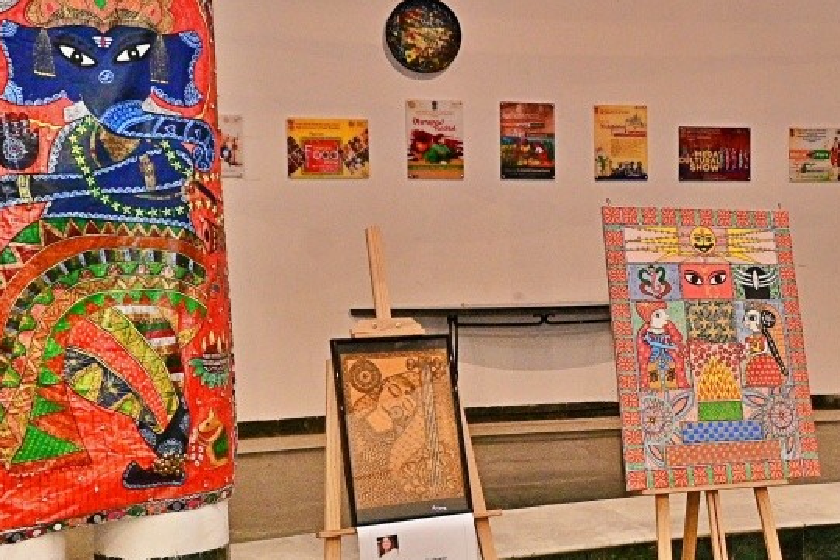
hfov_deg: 33.8
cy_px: 331
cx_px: 697
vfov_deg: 23.7
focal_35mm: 57
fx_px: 1330
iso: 2500
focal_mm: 20
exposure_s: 1/200
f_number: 6.3
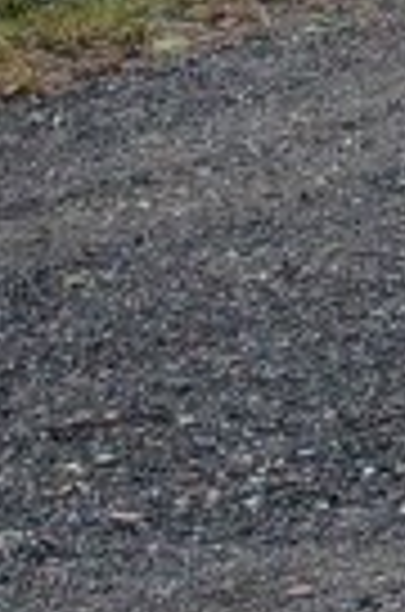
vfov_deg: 9.6
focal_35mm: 212
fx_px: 3596
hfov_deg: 5.9
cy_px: -122
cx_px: 1278
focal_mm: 4.9
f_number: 3
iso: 80
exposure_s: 1/150
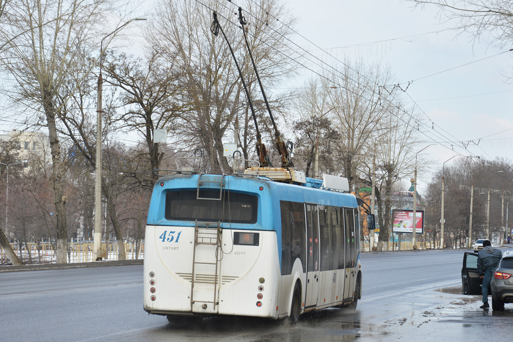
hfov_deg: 19.5
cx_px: 256
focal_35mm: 105
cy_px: 171
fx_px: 1496
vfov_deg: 13.0
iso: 100
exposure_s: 1/320
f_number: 6.3
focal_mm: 70
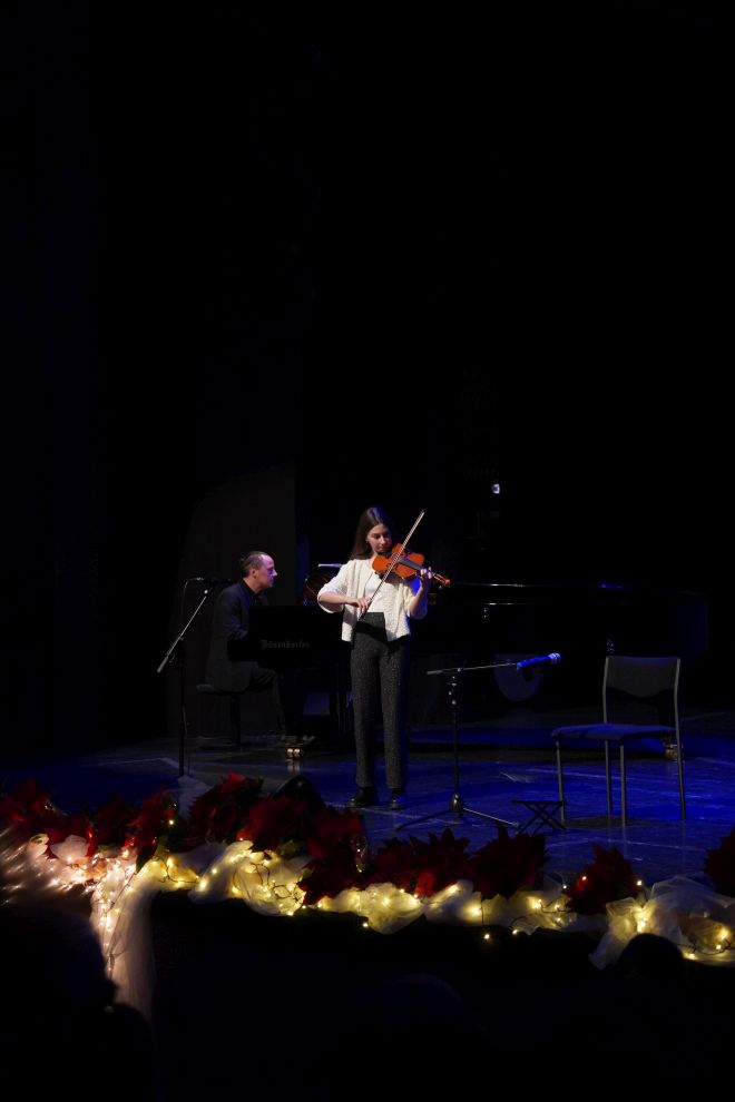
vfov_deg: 27.0
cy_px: 551
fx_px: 2297
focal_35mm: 75
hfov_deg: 18.2
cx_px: 368
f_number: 3.2
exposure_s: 1/100
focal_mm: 50
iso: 1600
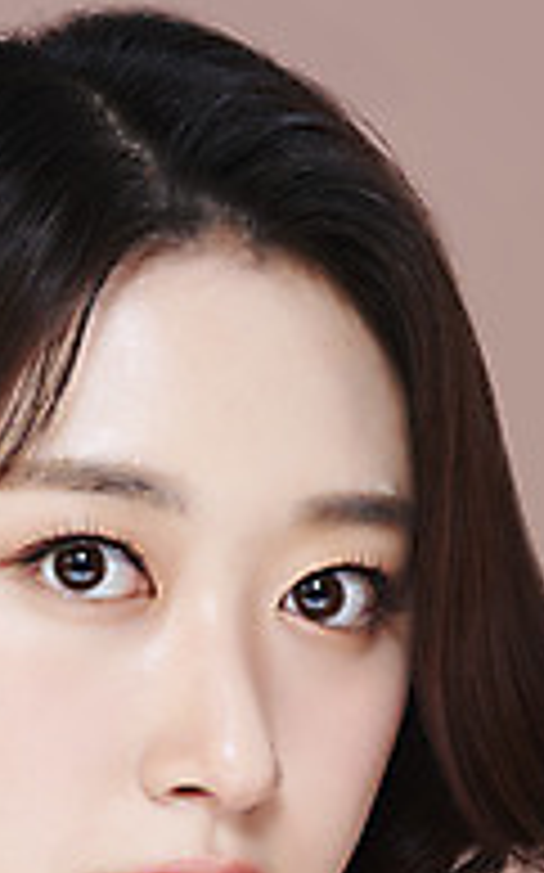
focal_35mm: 221
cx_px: 241
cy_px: 886
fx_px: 5250
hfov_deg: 5.9
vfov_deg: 9.4
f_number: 11
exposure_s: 1/125
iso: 64
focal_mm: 105
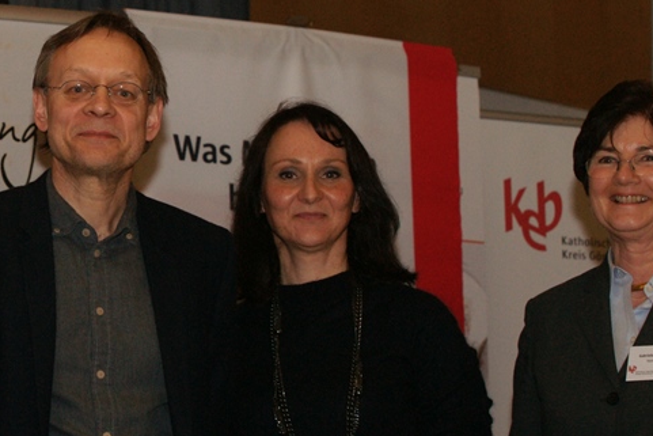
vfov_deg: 9.2
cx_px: 30
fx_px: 2703
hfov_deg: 13.6
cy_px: 192
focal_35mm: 149
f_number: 5.6
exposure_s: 1/80
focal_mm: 70
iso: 800
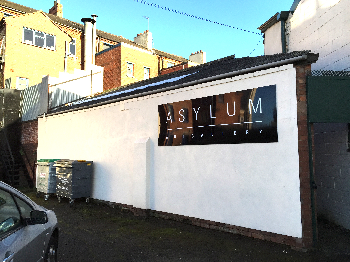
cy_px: 131
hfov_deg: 61.7
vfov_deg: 48.2
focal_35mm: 29
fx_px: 293
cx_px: 175
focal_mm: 4.15
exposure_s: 1/760
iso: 32
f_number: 2.2
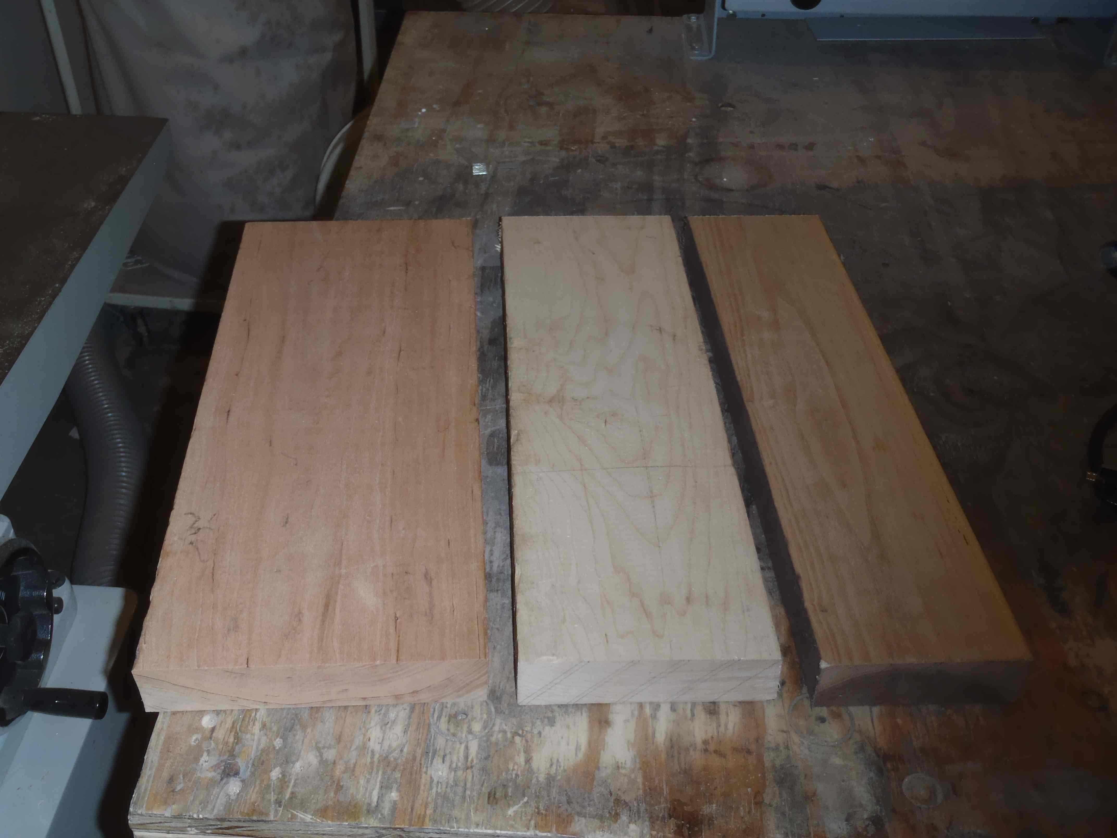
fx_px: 1226
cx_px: 558
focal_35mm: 38
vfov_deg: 37.7
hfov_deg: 49.0
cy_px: 419
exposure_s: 1/40
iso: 100
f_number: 4.6
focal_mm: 6.83
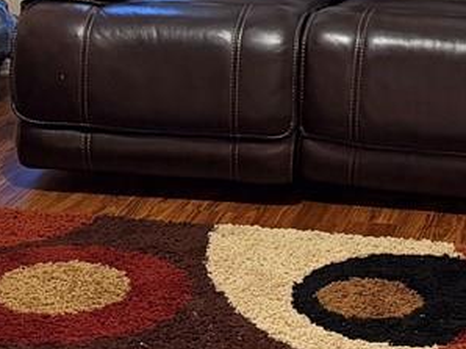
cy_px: 89
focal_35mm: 129
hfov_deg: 15.3
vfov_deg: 11.4
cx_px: 217
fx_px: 1735
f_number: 1.78
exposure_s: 1/60
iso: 640
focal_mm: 6.76
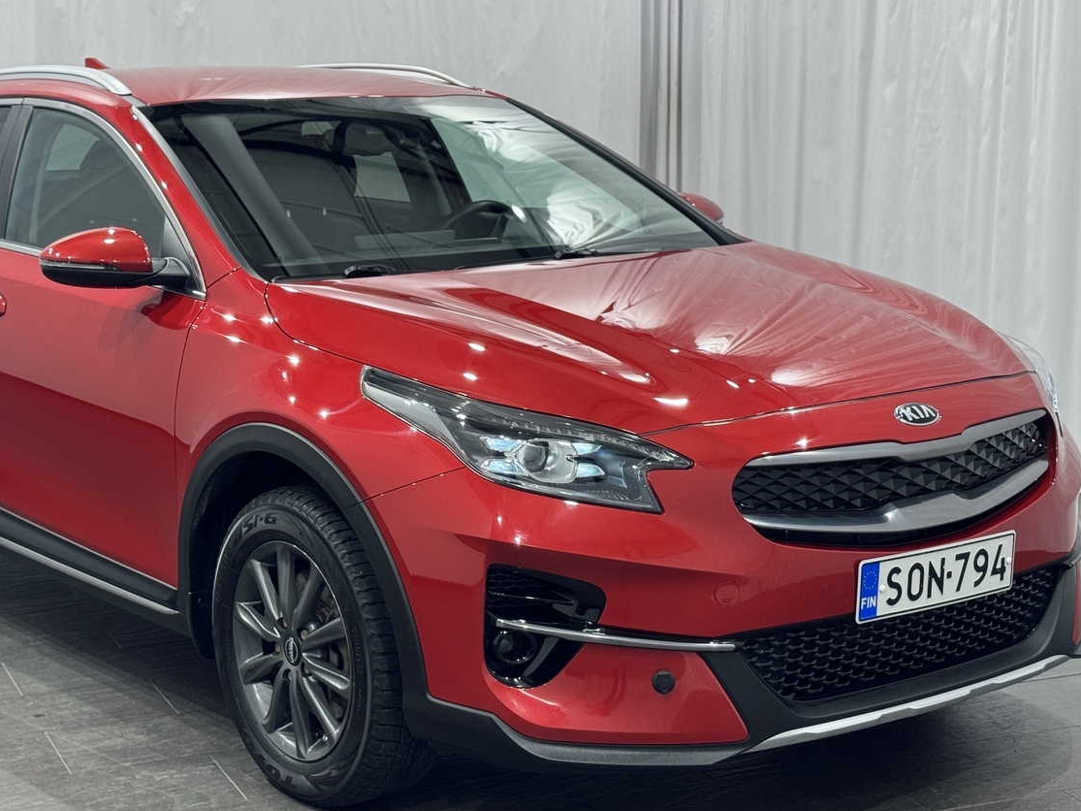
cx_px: 432
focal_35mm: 62
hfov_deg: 31.1
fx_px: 1936
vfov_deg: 23.6
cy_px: 386
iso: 80
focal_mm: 6.76
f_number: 1.78
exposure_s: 1/100
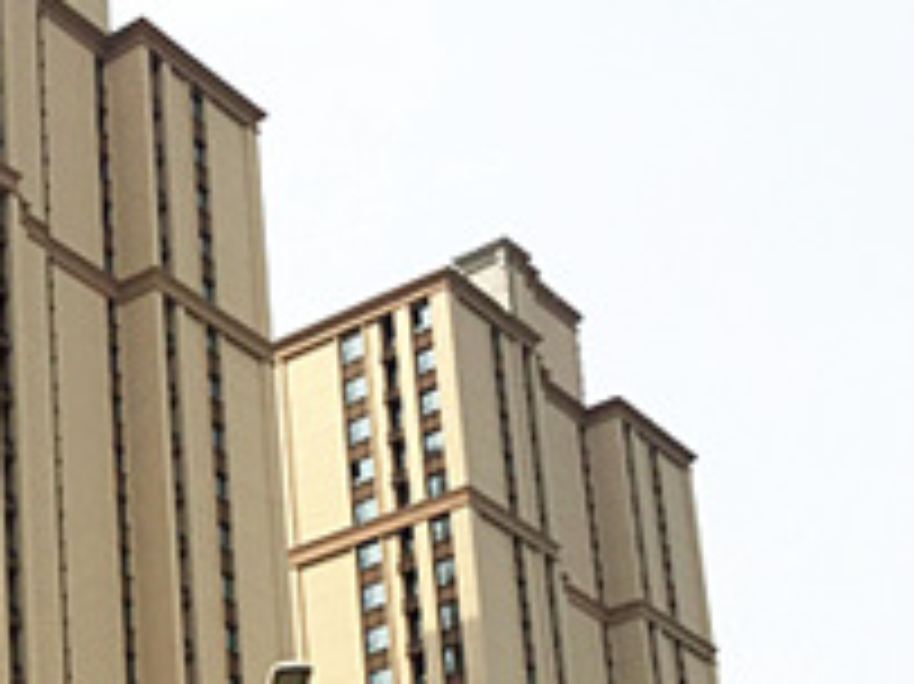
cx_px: -270
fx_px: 2454
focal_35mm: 93
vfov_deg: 15.1
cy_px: 916
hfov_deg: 19.5
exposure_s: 1/3049
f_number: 2.2
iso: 32
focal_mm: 4.15
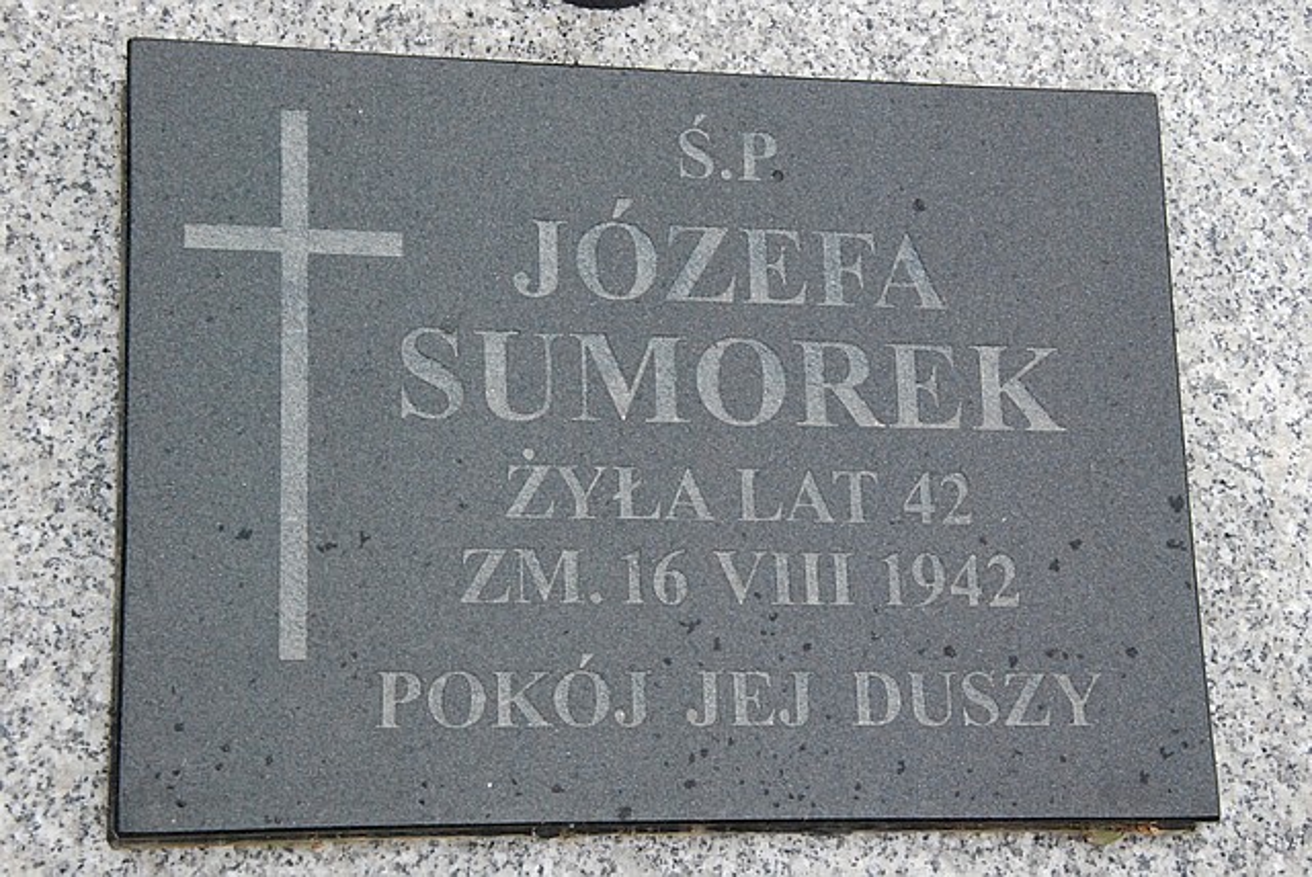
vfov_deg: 21.6
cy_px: 438
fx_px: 2298
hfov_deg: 31.9
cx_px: 656
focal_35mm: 63
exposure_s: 1/500
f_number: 9
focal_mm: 42
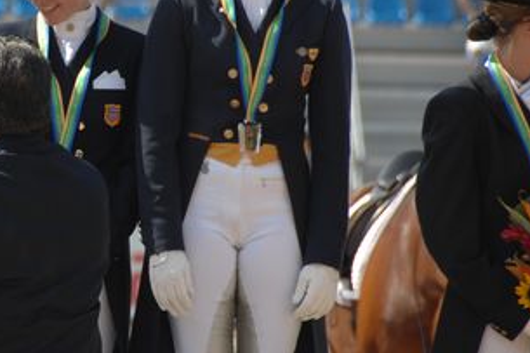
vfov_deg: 2.2
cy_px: 140
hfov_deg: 3.3
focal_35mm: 629
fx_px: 9255
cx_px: 45
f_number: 5.6
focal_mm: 200
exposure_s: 1/500
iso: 200
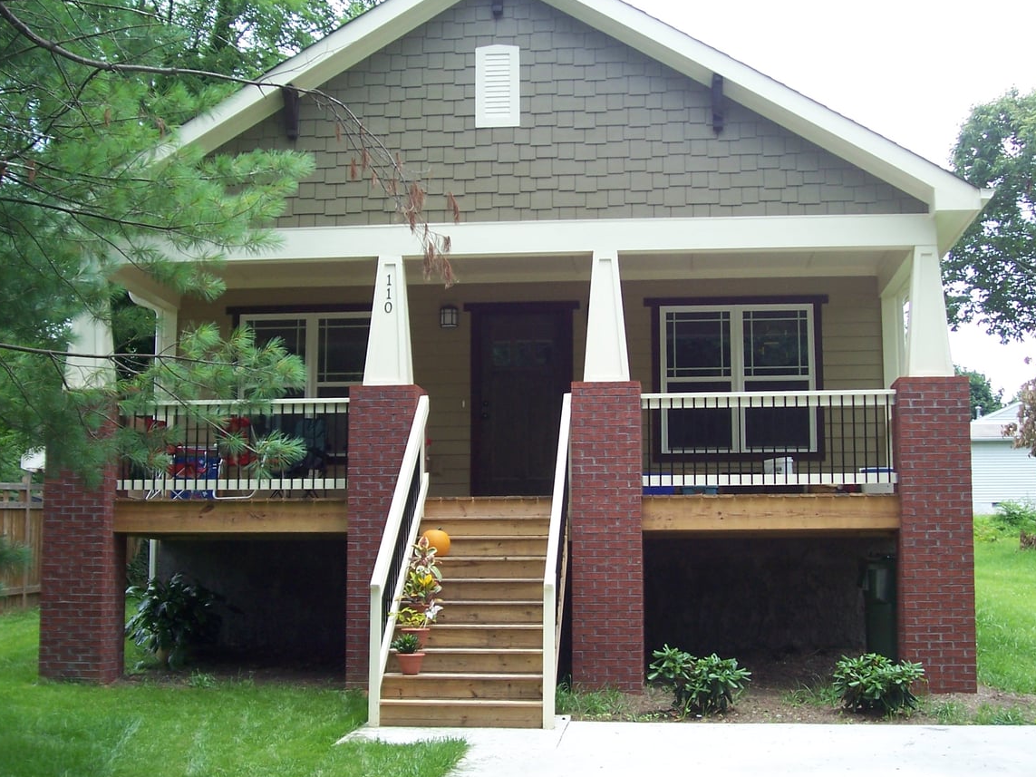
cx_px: 505
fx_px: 1466
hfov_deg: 38.9
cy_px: 384
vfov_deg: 29.7
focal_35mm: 49
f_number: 3
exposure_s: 1/250
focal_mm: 7
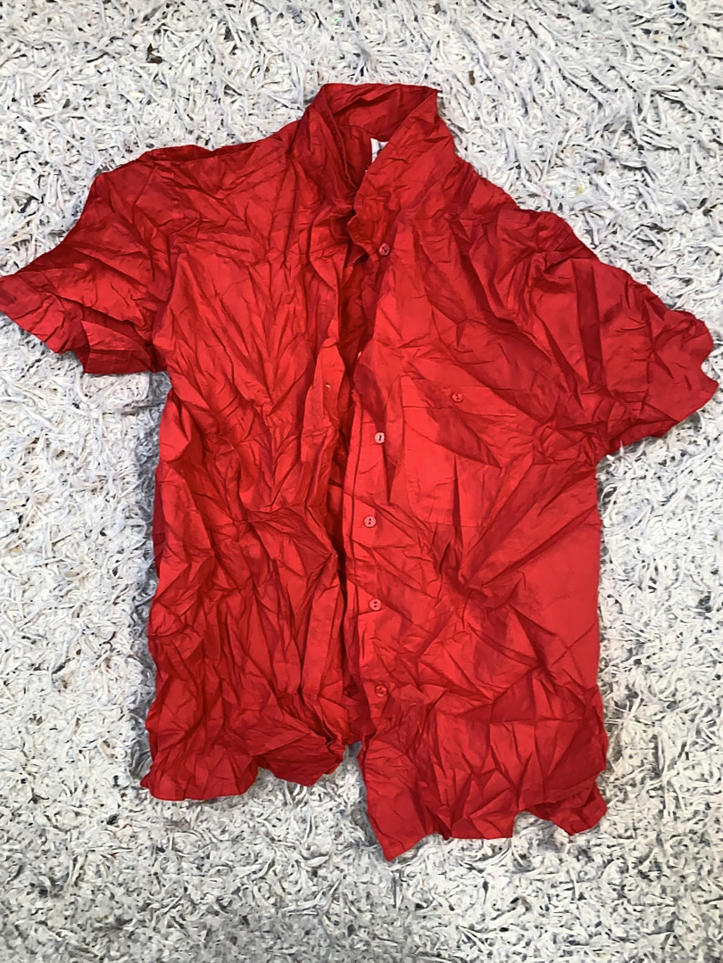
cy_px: 482
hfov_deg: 53.1
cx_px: 362
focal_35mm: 26
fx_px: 724
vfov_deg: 67.3
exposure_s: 1/100
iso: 80
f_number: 1.8
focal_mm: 4.25
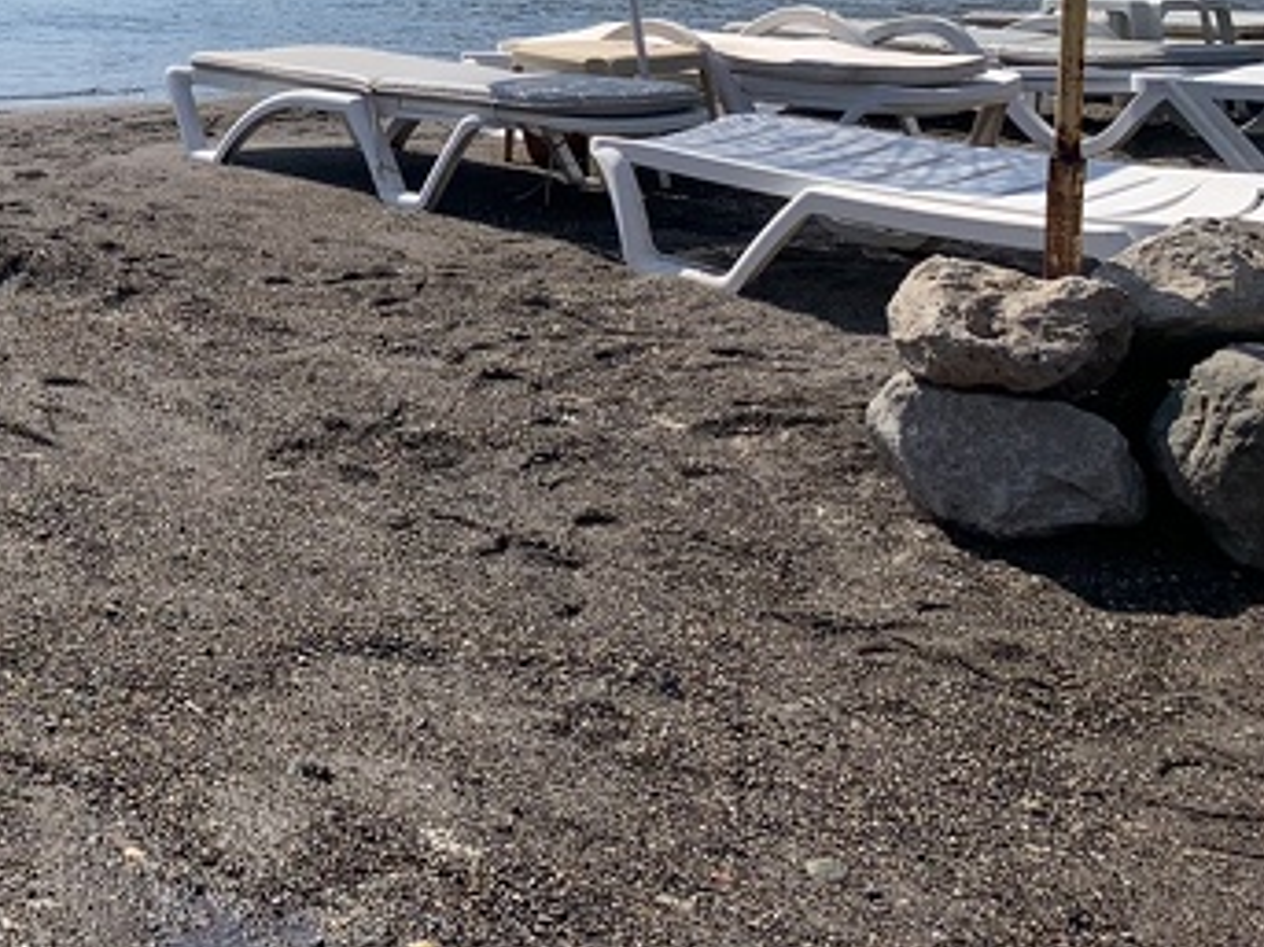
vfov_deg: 22.8
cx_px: -140
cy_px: -122
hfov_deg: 29.0
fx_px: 2190
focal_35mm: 60
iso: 25
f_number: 1.8
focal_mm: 4.25
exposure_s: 1/5405
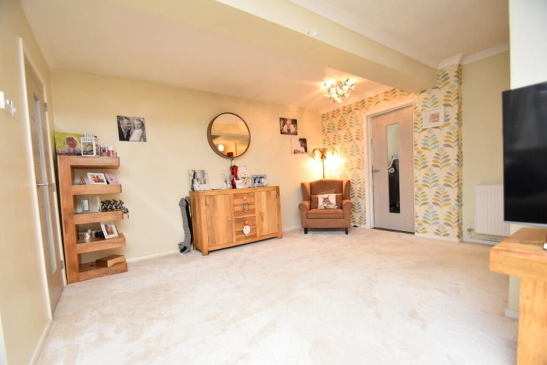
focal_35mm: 15
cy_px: 182
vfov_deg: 77.4
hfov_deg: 100.4
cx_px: 274
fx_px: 228
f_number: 4
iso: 1250
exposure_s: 1/125
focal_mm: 10
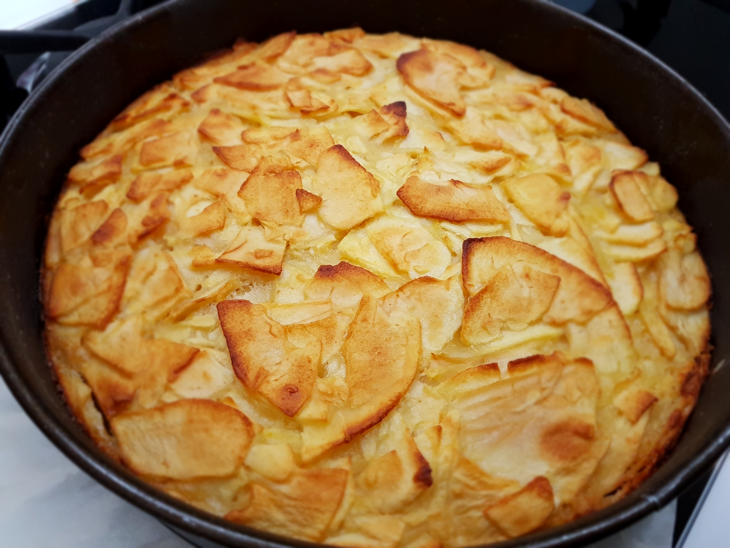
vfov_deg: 53.1
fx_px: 548
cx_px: 365
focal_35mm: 26
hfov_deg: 67.3
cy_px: 274
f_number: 1.7
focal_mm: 4.2
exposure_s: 1/50
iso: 100
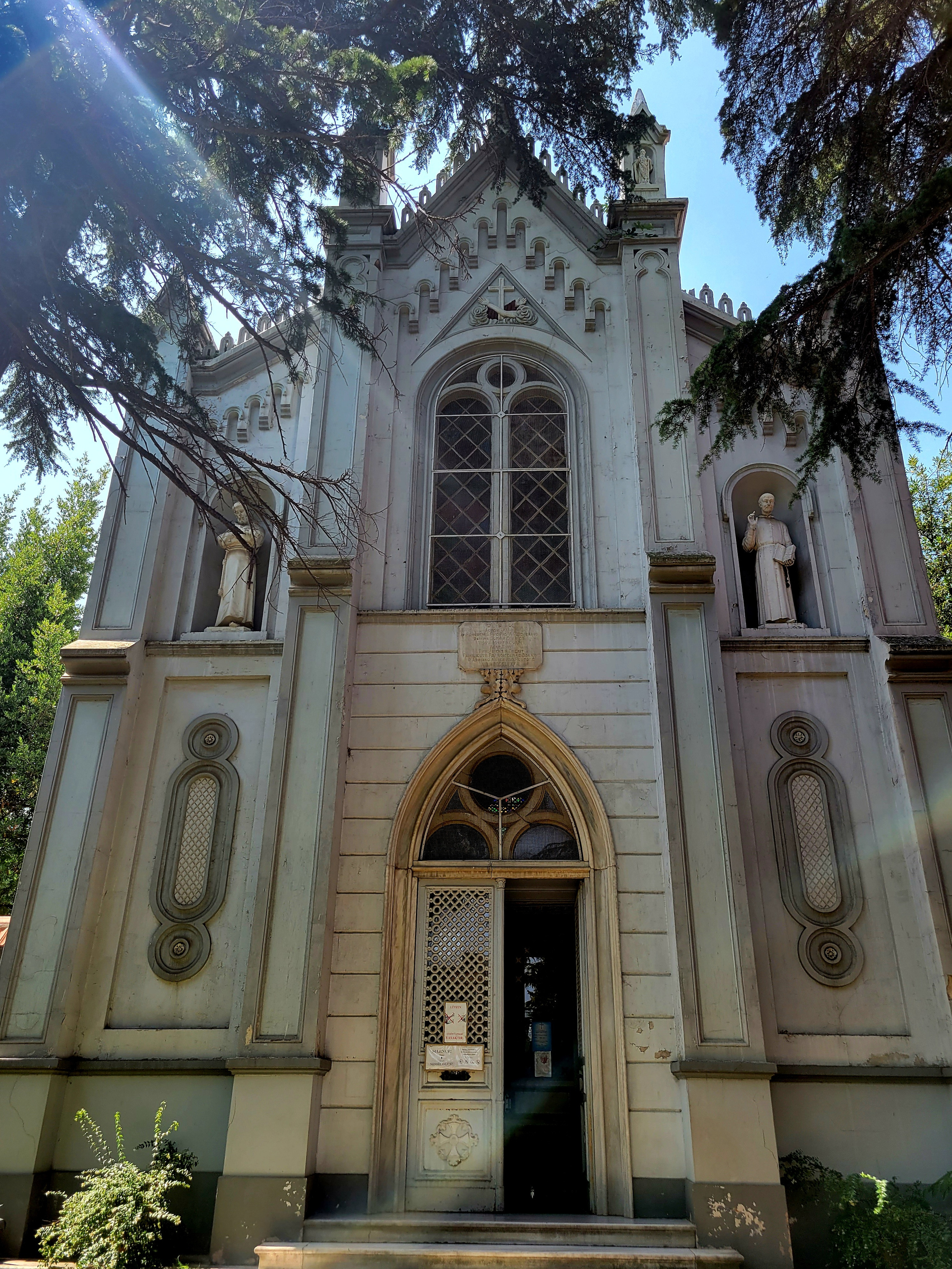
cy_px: 634
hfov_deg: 53.1
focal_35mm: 26
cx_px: 476
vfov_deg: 67.3
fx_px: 953
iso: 40
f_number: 1.8
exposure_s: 1/667
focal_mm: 5.4
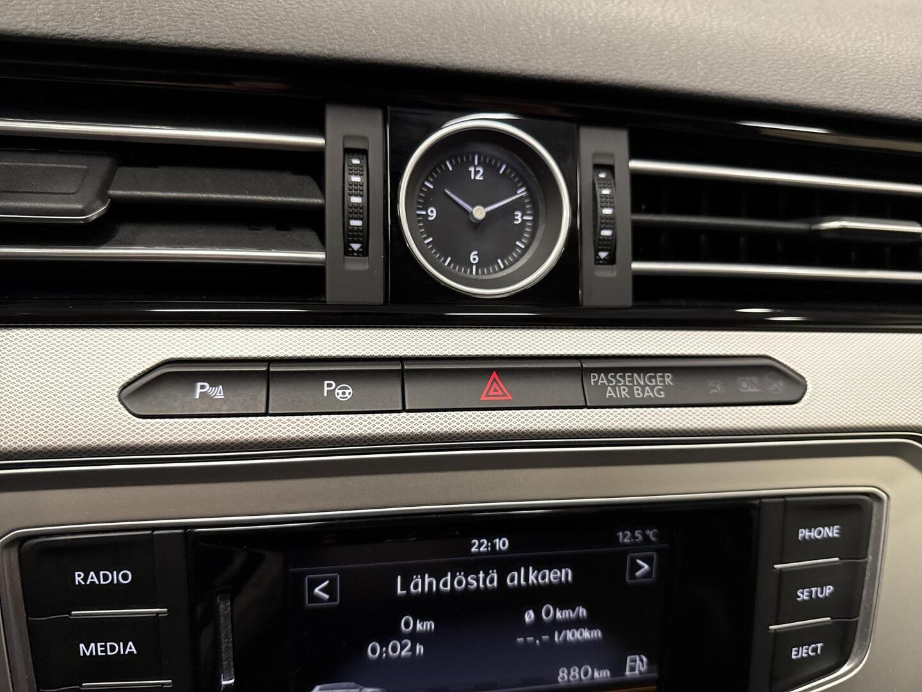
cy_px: 346
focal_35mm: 24
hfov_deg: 71.6
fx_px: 639
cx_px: 461
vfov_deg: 56.8
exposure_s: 1/57
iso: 320
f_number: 1.78
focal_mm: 6.76
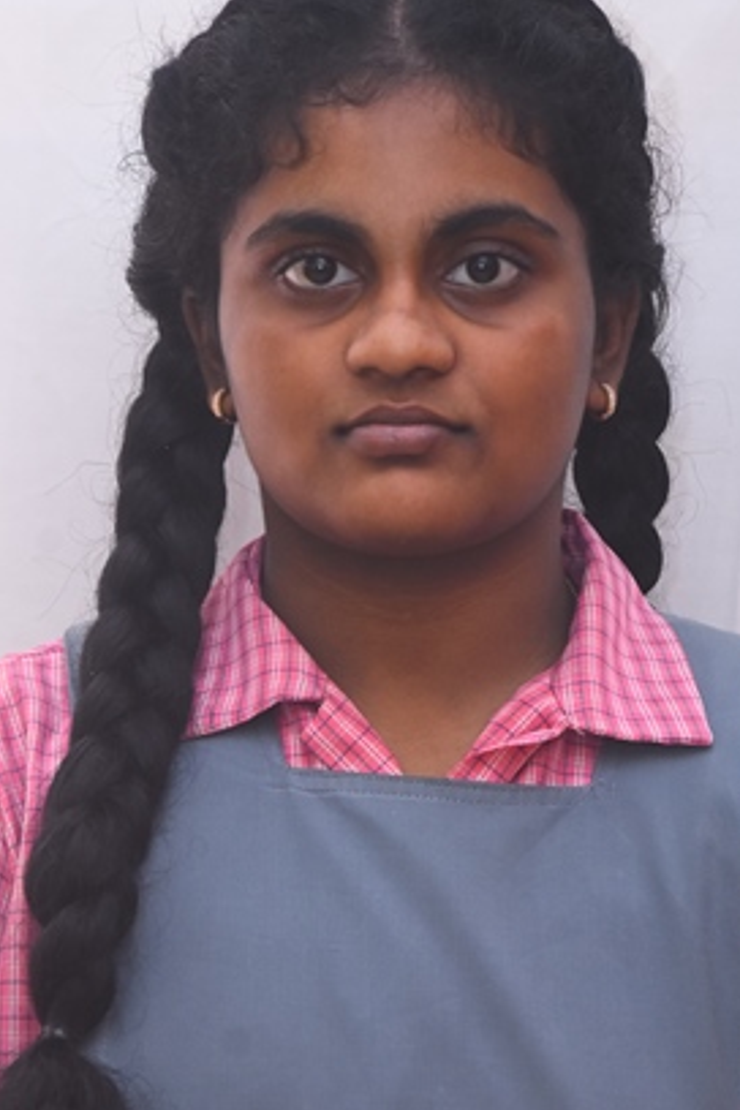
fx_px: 6536
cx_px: 448
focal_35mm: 212
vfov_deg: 9.7
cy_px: 762
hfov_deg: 6.5
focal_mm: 90
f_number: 7.1
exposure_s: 1/125
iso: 1000
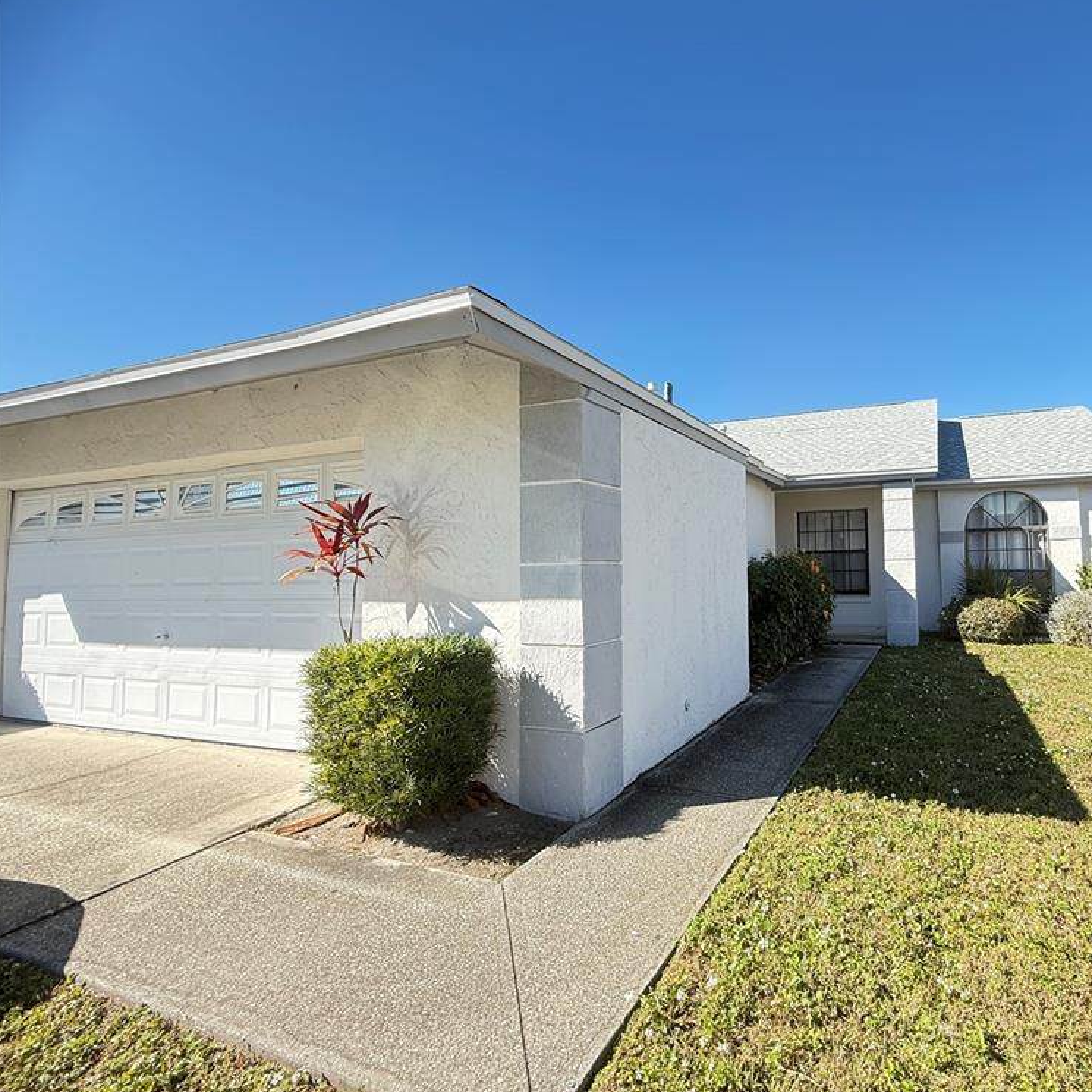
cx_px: 742
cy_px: 532
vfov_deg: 84.0
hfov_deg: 80.7
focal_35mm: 17
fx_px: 607
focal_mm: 2.22
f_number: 2.2
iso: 64
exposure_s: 1/359
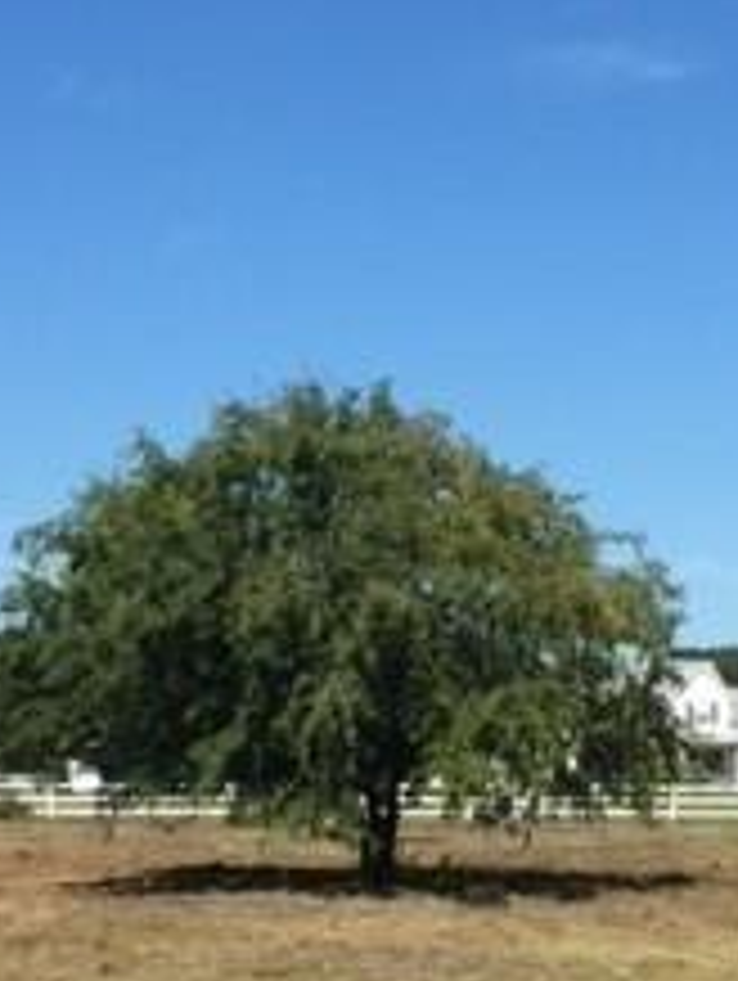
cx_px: 432
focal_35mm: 85
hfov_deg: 17.4
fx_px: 2412
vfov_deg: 22.9
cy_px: 315
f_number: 2.2
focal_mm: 4.15
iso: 32
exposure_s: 1/2326
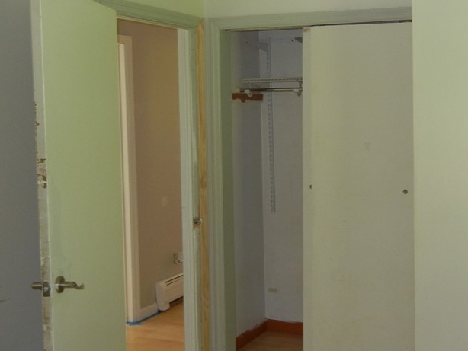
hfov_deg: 36.8
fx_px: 676
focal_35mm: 50
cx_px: 375
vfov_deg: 29.1
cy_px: 152
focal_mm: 5.4
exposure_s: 1/30
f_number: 3.5
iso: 200
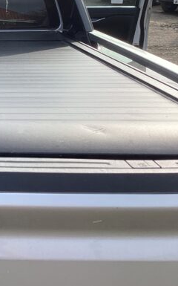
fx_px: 529
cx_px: -115
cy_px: 108
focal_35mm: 68
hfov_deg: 16.7
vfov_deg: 30.1
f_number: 2.4
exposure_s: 1/702
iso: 25
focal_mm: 3.3
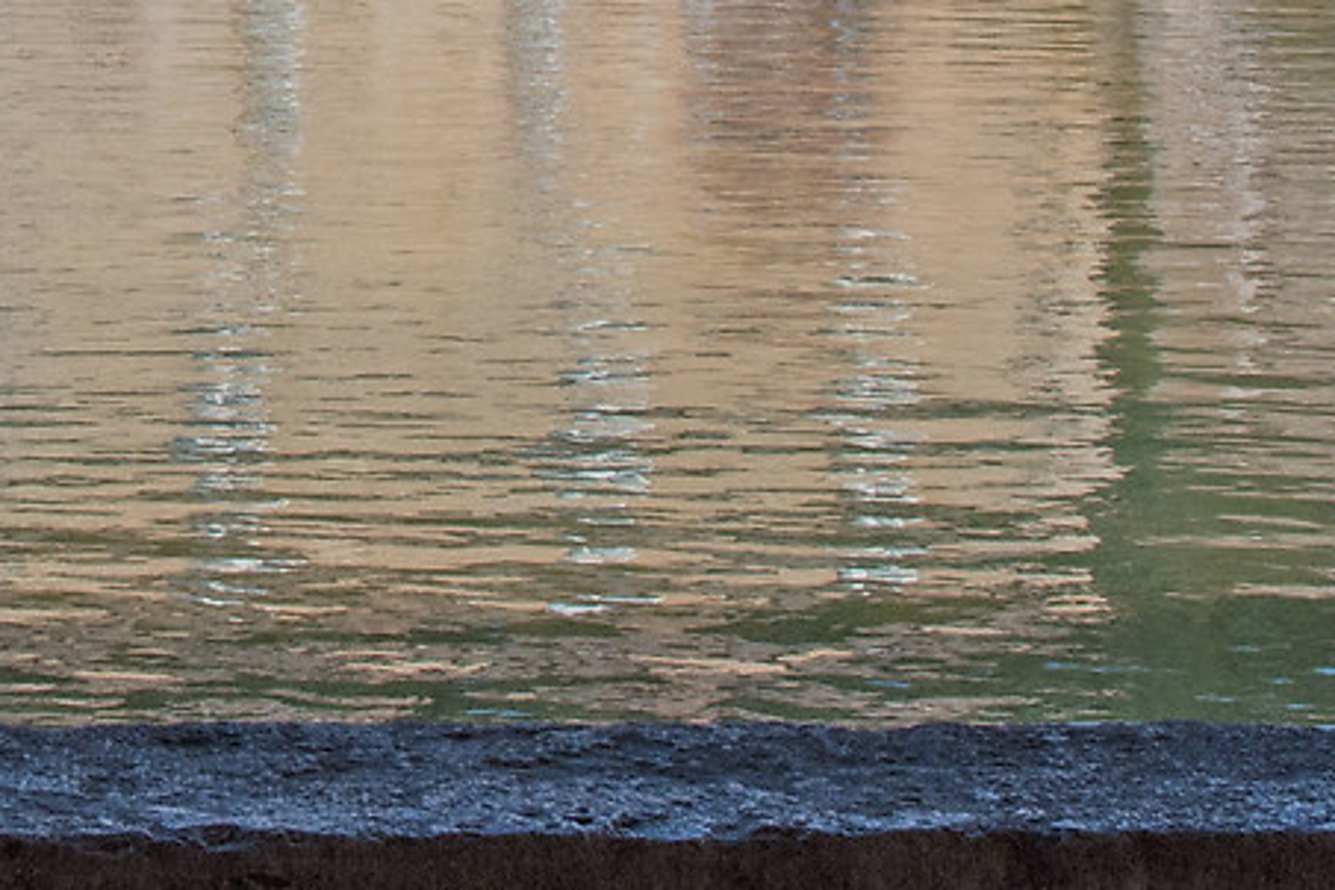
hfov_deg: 12.6
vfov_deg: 8.5
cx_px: -271
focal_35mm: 159
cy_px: -374
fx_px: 5896
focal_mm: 30
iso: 320
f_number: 11
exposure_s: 1/800
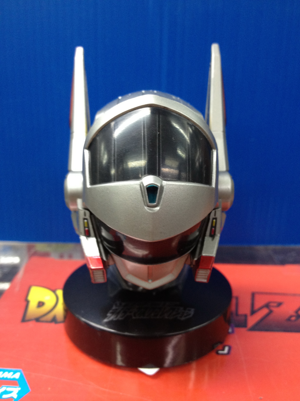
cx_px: 150
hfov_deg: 40.7
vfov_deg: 52.6
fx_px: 404
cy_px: 200
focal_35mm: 35
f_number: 2.4
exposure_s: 1/20
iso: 125
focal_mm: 4.28
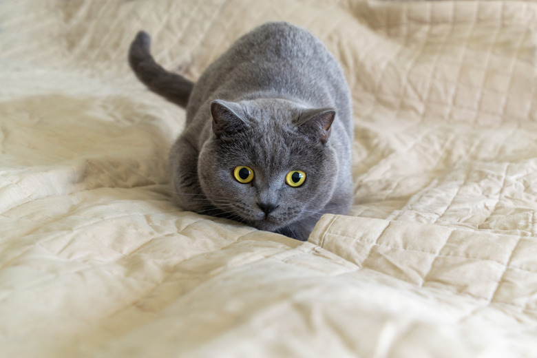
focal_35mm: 57
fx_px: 850
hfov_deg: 35.1
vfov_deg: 23.8
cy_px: 179
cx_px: 268
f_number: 4.5
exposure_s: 1/50
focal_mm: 38
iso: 100
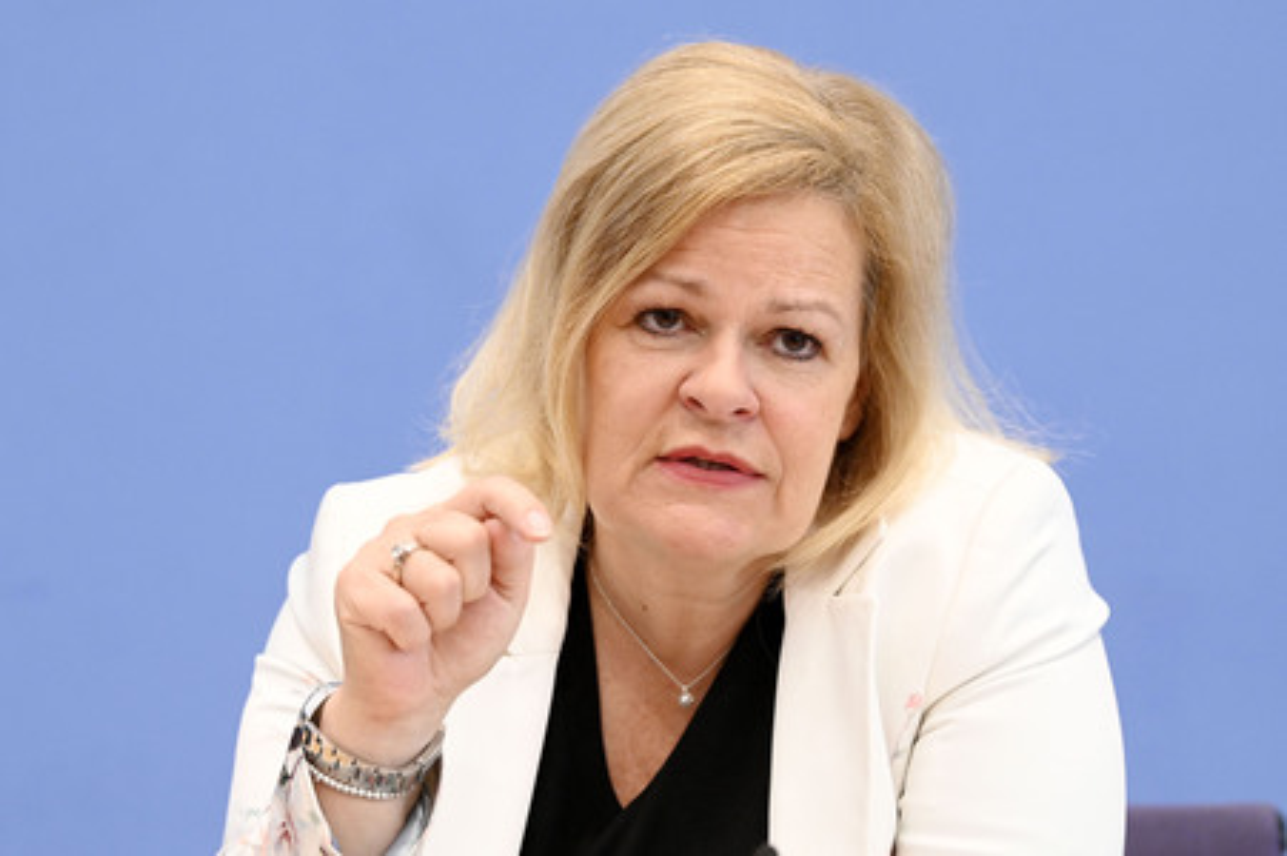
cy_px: 428
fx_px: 4823
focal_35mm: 135
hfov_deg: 15.2
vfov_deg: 10.1
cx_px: 644
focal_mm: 135
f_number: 5
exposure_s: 1/640
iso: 4000
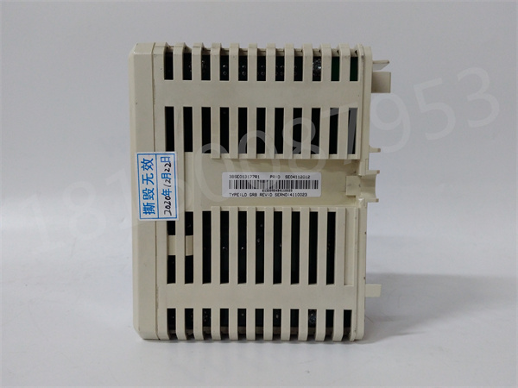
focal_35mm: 27
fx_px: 404
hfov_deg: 65.3
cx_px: 259
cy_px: 194
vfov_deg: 51.4
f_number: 2
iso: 289
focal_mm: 3.79
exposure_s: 1/30
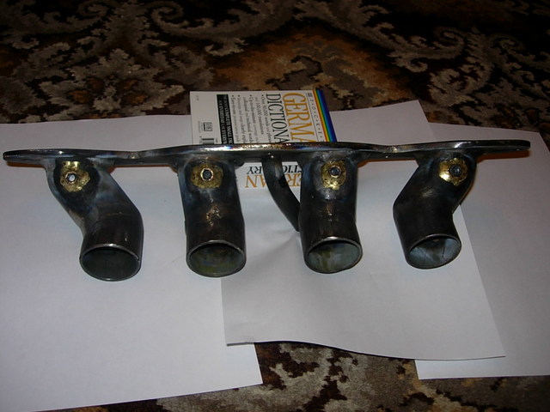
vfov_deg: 37.7
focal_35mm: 38
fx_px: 604
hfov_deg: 49.0
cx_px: 275
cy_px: 206
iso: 79
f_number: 2.8
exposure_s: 1/64
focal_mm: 7.8
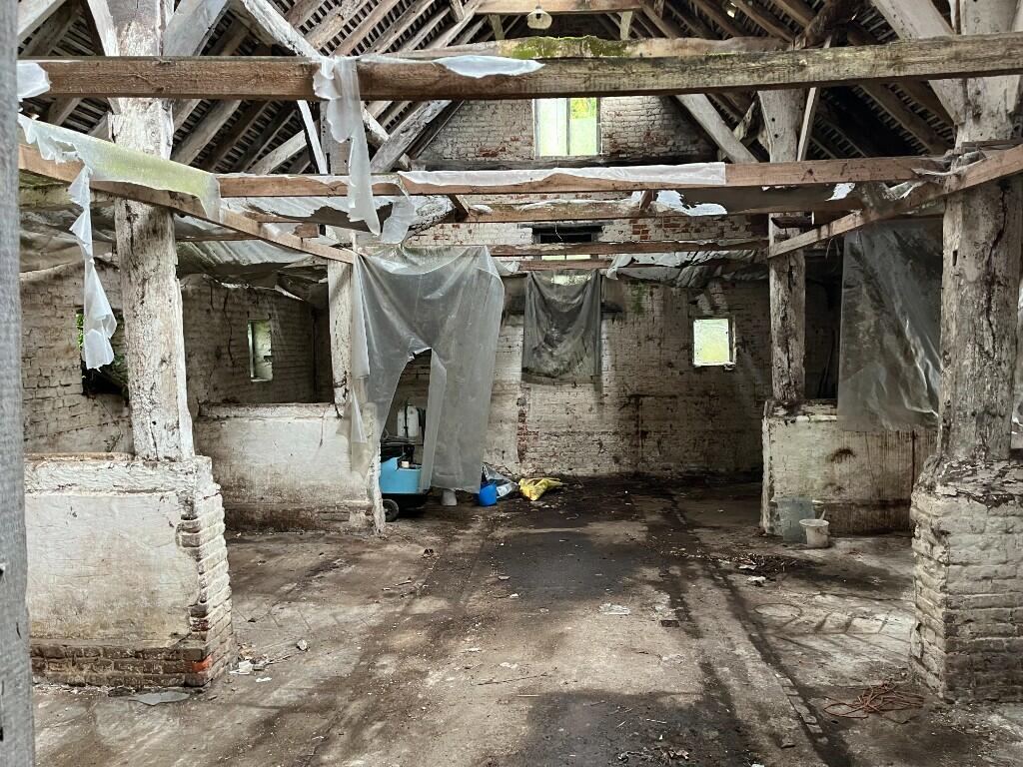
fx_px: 768
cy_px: 384
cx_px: 512
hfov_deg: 67.3
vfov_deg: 53.1
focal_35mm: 26
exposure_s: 1/60
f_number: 1.6
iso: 400
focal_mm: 5.1
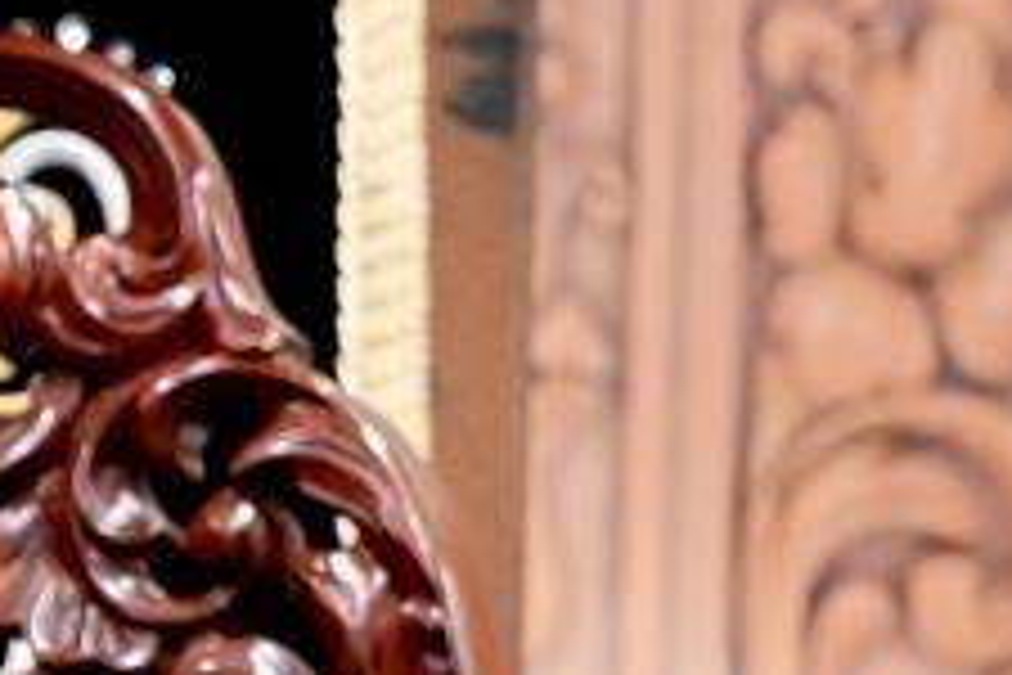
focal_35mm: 818
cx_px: -621
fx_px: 22993
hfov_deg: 2.5
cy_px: 616
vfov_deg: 1.7
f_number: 4
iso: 1600
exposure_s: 1/320
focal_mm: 120
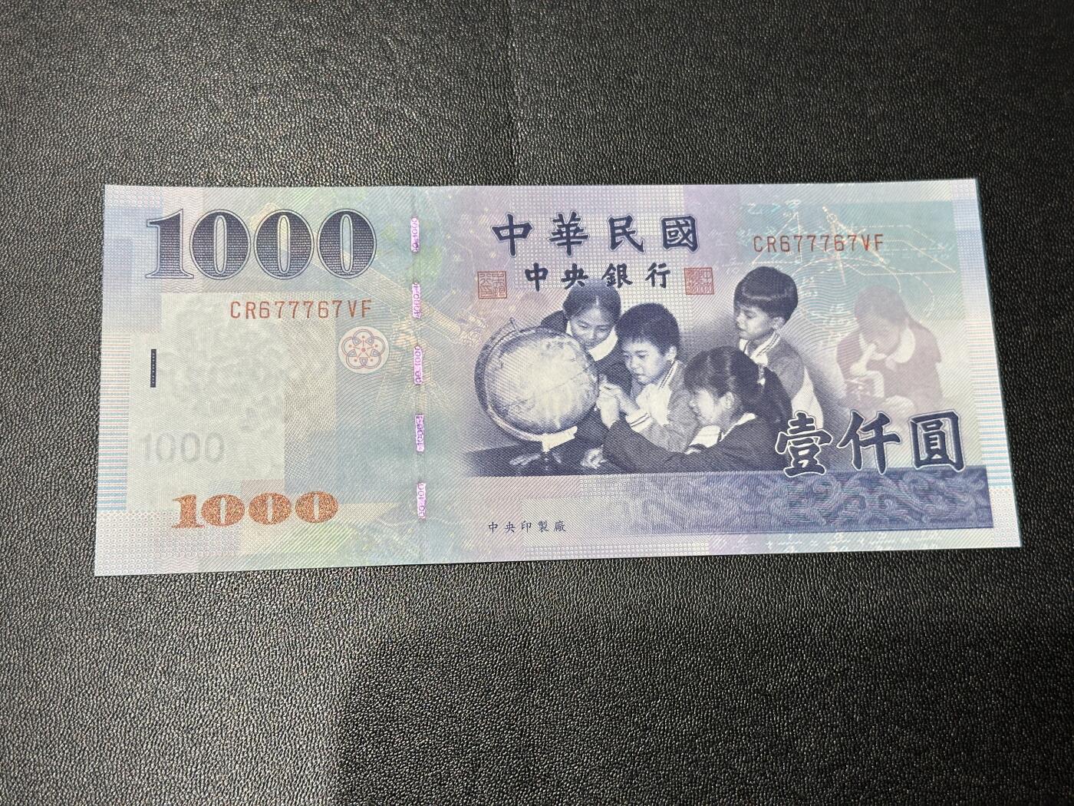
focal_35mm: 48
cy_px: 403
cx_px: 537
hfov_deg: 39.7
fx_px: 1489
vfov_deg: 30.3
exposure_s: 1/50
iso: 100
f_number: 1.78
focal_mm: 6.86
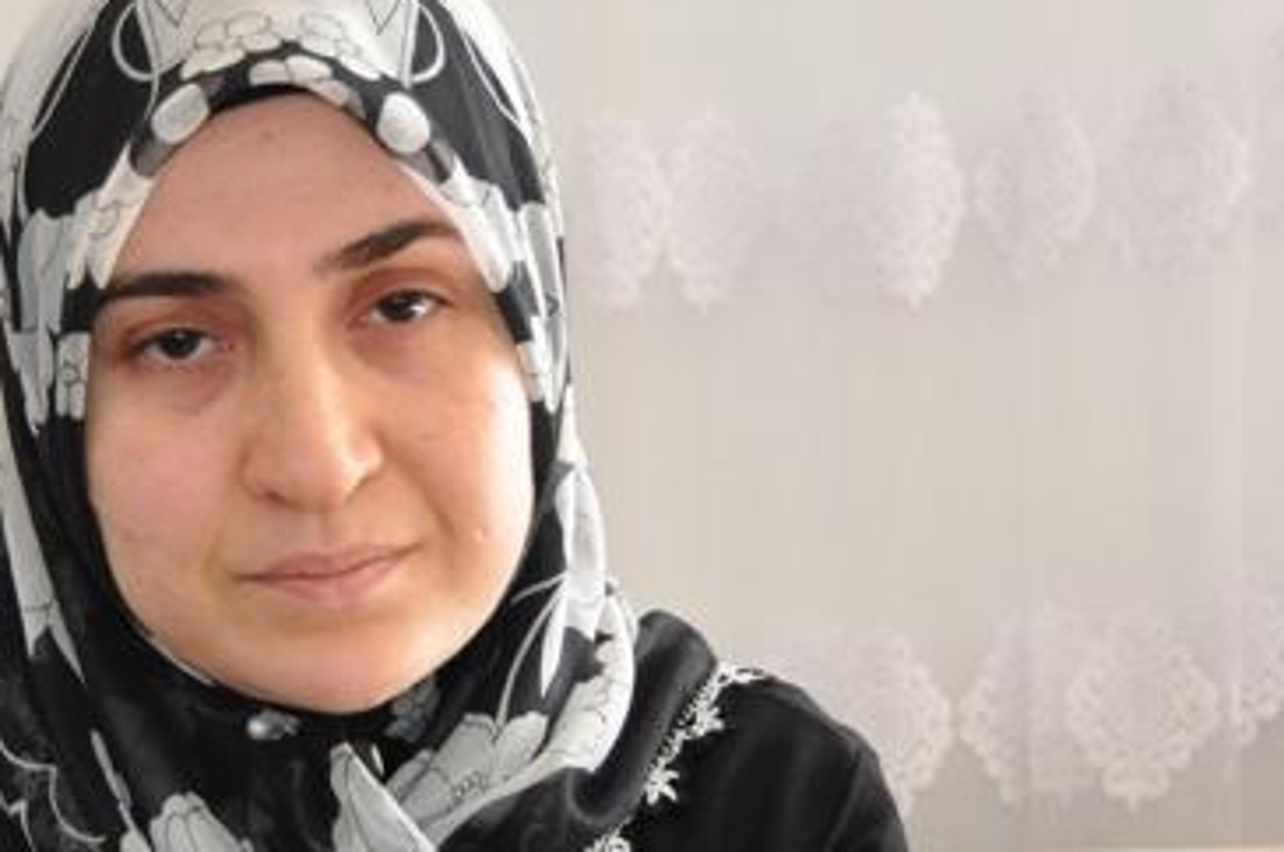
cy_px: 546
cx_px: 281
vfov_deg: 12.3
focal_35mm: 111
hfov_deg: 18.3
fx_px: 3952
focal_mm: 36
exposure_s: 1/80
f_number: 4.2
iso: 800
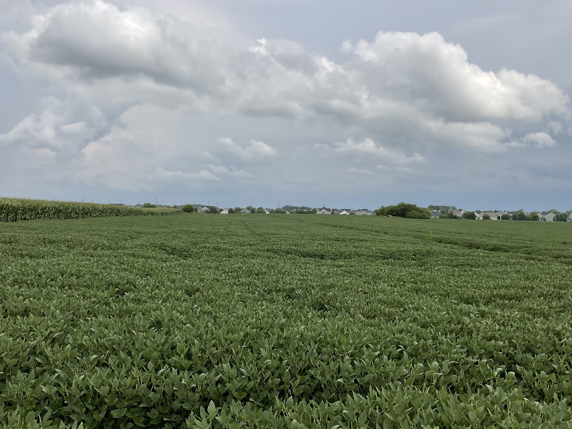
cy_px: 214
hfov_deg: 61.7
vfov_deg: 48.2
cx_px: 286
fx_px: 479
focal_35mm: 29
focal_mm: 3
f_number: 1.8
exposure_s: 1/3125
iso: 16
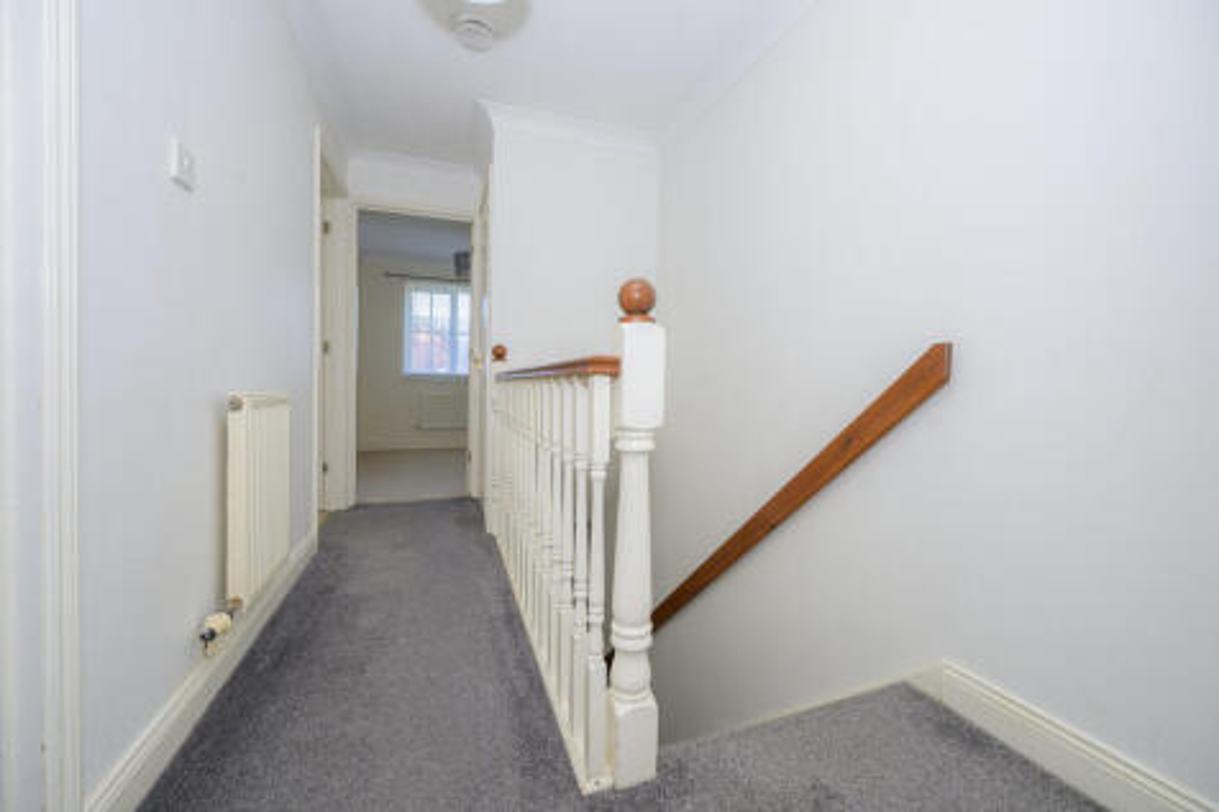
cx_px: 610
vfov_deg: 81.2
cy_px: 406
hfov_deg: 104.3
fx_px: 474
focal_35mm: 14
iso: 800
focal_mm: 14
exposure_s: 1/125
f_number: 6.3
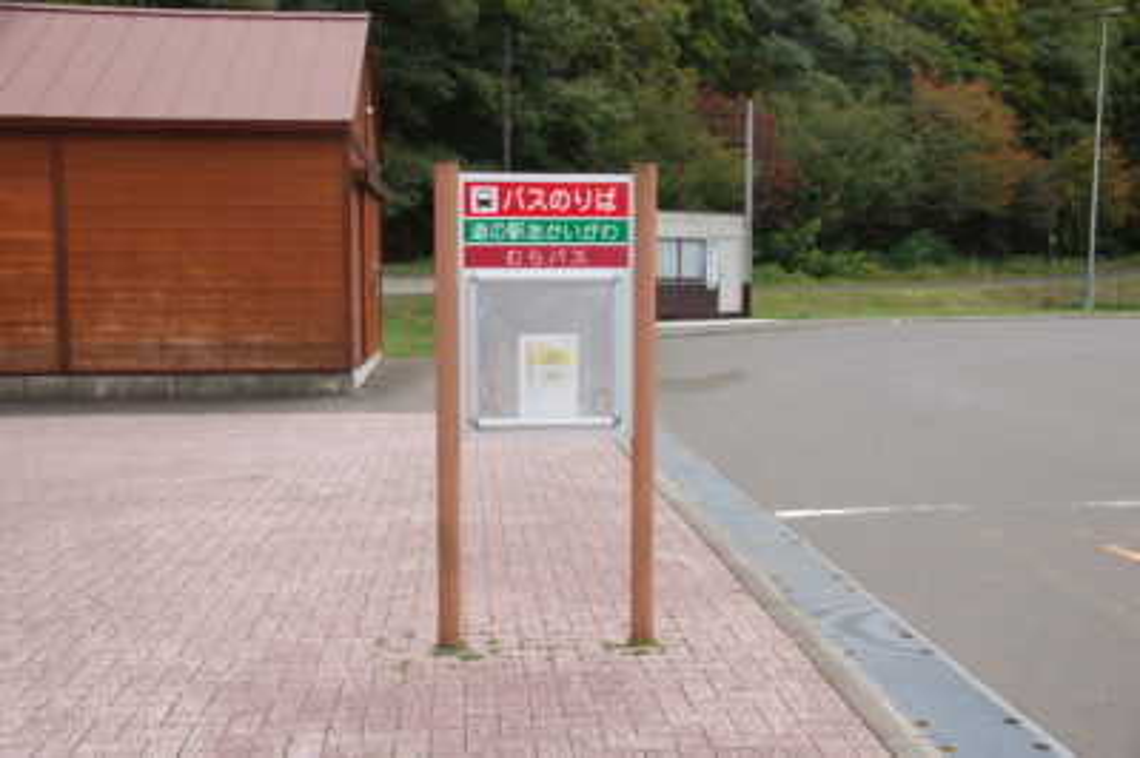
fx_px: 1234
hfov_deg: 49.6
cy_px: 379
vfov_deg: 34.2
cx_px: 570
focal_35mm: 39
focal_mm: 26
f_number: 7.1
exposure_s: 1/200
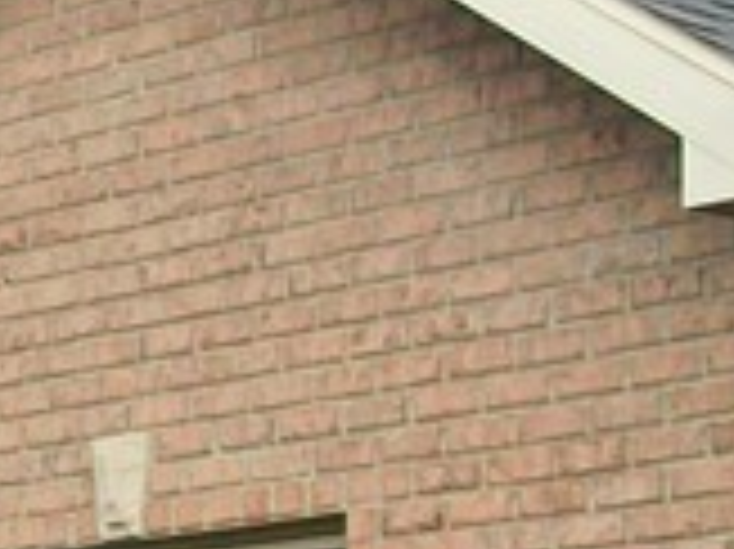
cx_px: -482
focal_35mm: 201
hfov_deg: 9.5
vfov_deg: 7.3
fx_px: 4259
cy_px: 760
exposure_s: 1/400
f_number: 2.9
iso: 80
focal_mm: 5.7
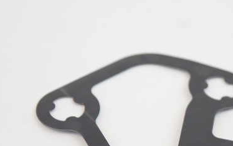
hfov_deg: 14.5
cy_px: 101
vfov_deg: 9.1
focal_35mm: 144
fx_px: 914
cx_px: 161
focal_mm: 55
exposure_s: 1/60
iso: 1000
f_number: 5.6
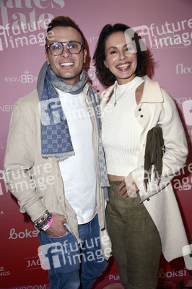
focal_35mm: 42
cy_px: 144
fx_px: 337
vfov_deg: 46.4
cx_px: 96
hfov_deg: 31.8
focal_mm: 42
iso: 800
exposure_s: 1/200
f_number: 5.6
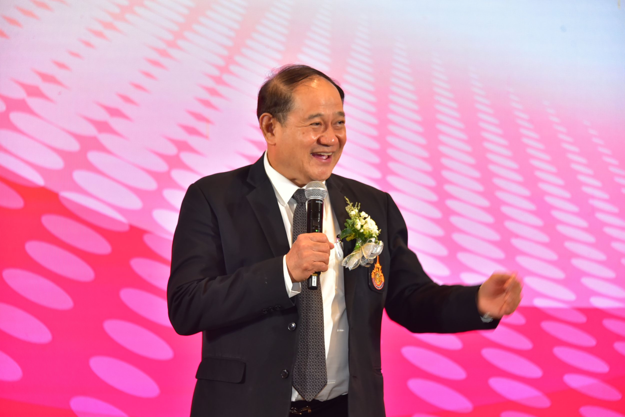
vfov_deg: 9.5
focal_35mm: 145
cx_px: 312
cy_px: 208
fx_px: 2518
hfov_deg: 14.1
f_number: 6.3
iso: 1600
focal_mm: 145
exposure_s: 1/100
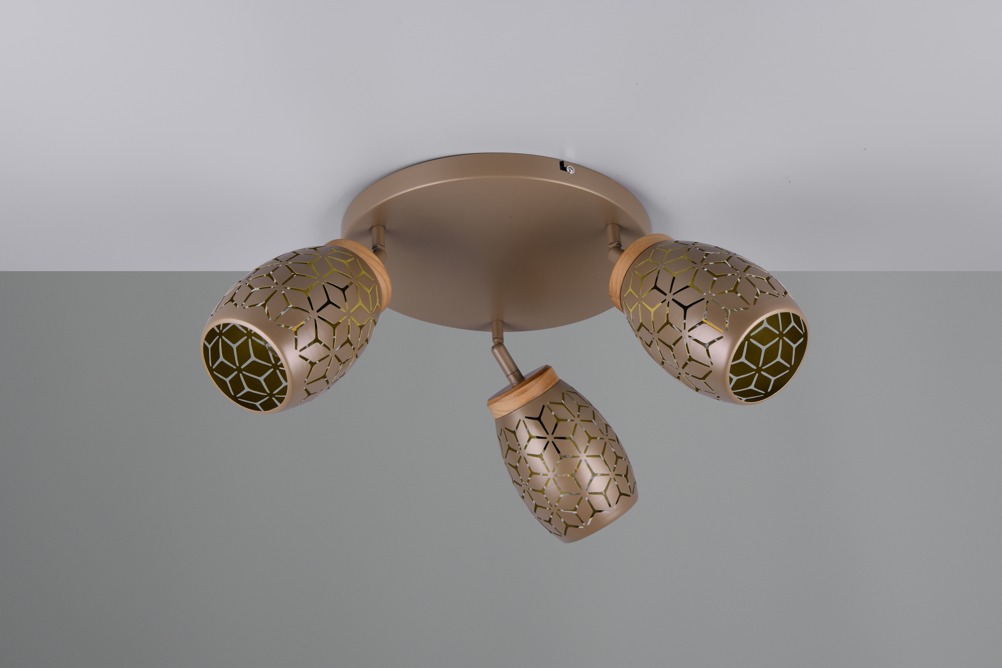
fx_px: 1531
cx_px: 501
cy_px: 334
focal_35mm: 55
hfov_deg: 36.2
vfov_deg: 24.6
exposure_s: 1/8
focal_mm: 55
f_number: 11
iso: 72
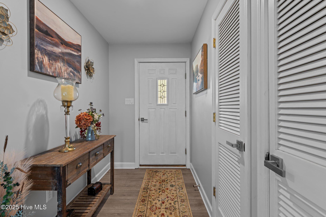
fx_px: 172
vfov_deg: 64.5
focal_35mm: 19
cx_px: 163
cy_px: 108
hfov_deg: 86.9
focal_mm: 19
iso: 125
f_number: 9
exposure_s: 2.5
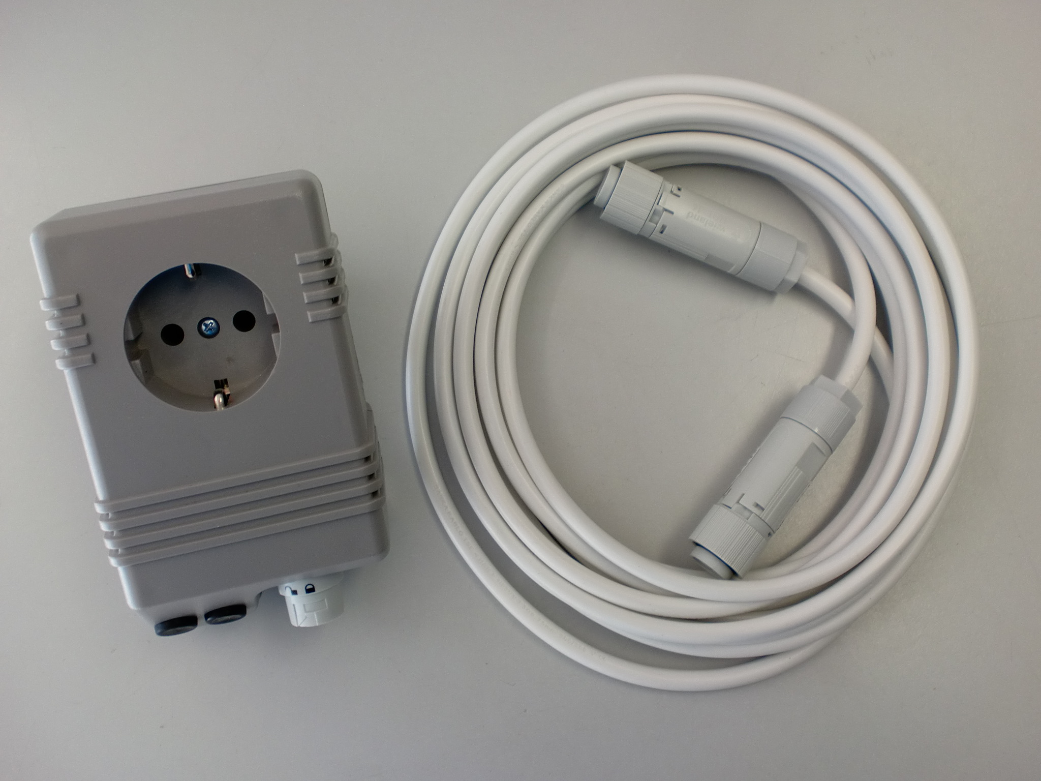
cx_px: 520
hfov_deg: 52.6
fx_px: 1053
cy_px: 390
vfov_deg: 40.7
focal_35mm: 35
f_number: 3.1
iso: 64
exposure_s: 1/60
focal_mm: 6.3
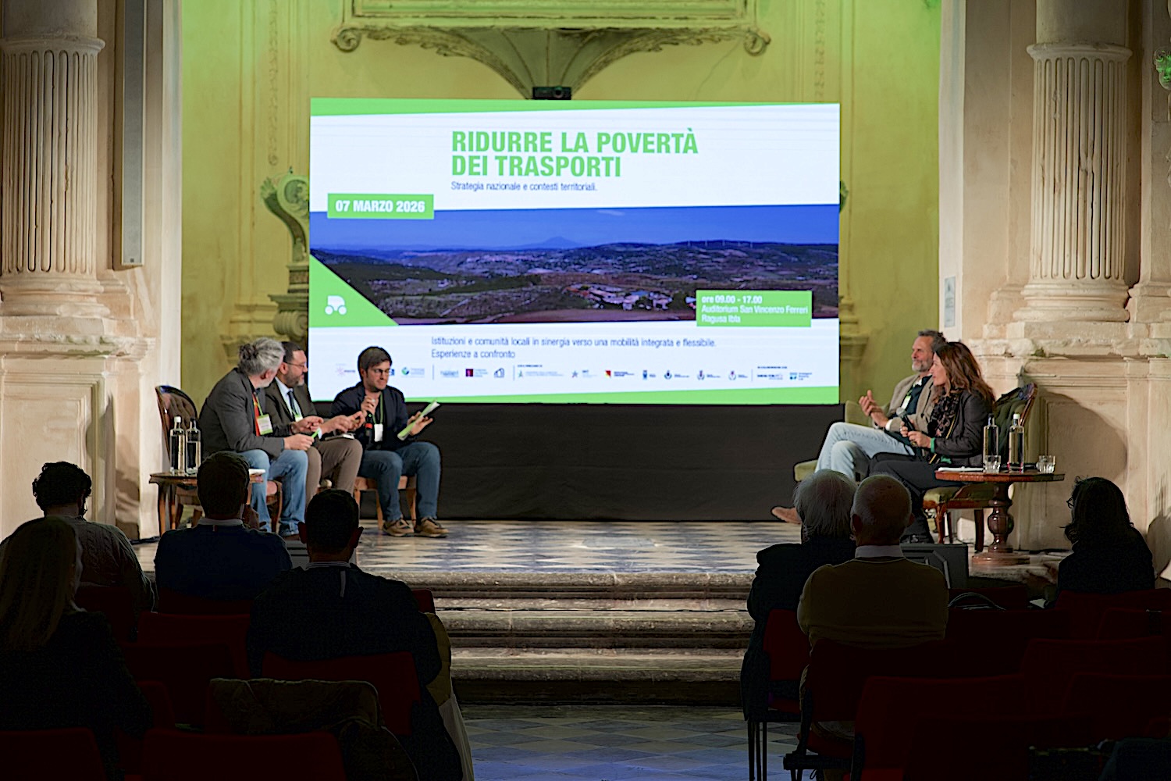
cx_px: 586
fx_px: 2765
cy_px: 390
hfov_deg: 23.9
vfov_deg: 16.1
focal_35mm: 85
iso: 640
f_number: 4
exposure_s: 1/60
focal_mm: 85
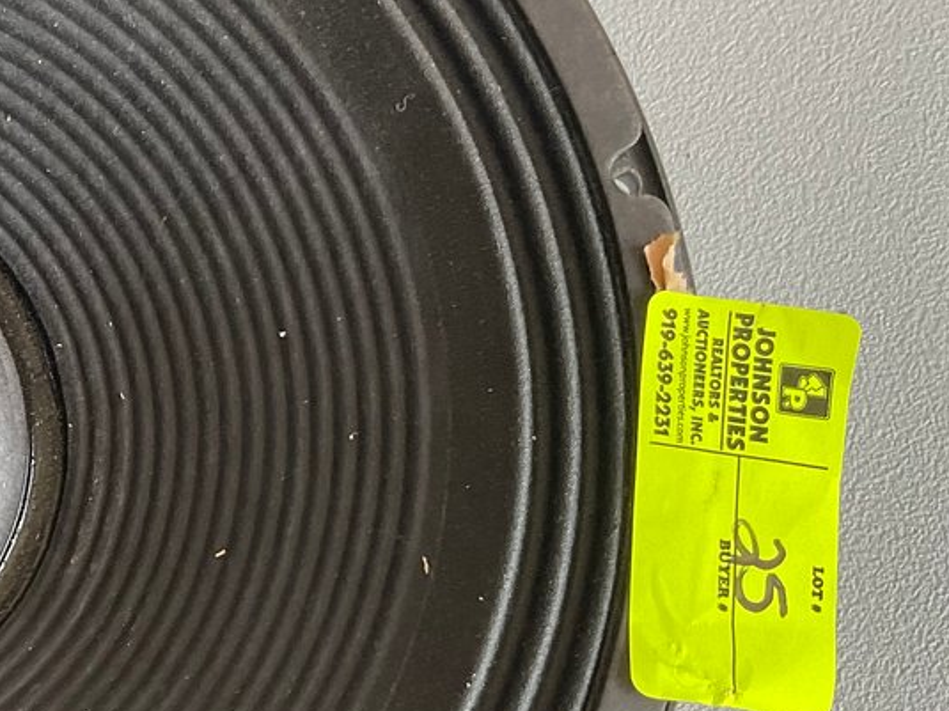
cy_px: 437
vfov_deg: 18.0
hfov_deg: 22.3
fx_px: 2248
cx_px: -141
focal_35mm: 82
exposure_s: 1/122
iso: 40
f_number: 1.8
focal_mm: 3
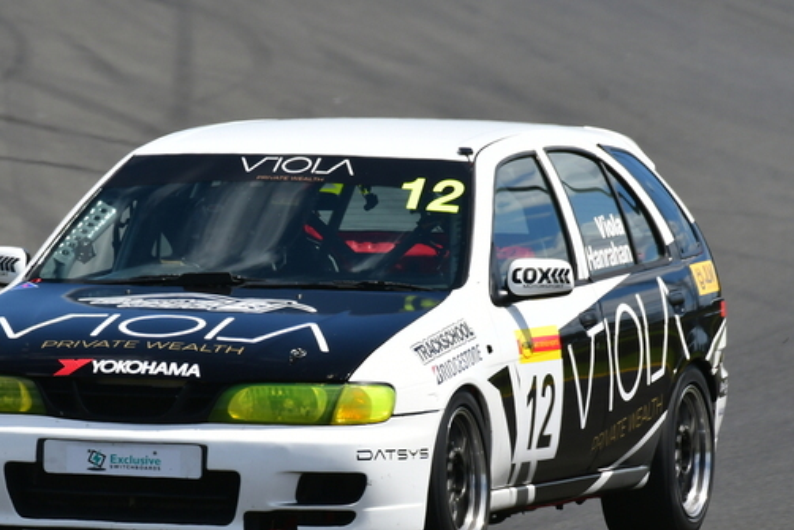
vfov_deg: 1.2
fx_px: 26362
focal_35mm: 1195
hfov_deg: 1.7
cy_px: 268
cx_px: 253
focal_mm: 500
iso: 320
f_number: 11
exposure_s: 1/500
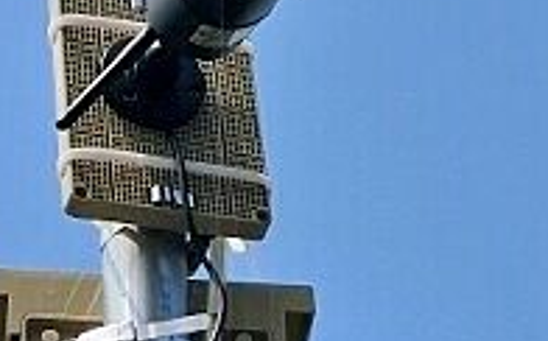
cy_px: 134
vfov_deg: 6.3
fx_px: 3103
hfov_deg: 10.1
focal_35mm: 208
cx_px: 193
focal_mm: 12.8
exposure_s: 1/160
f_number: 12.1
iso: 80
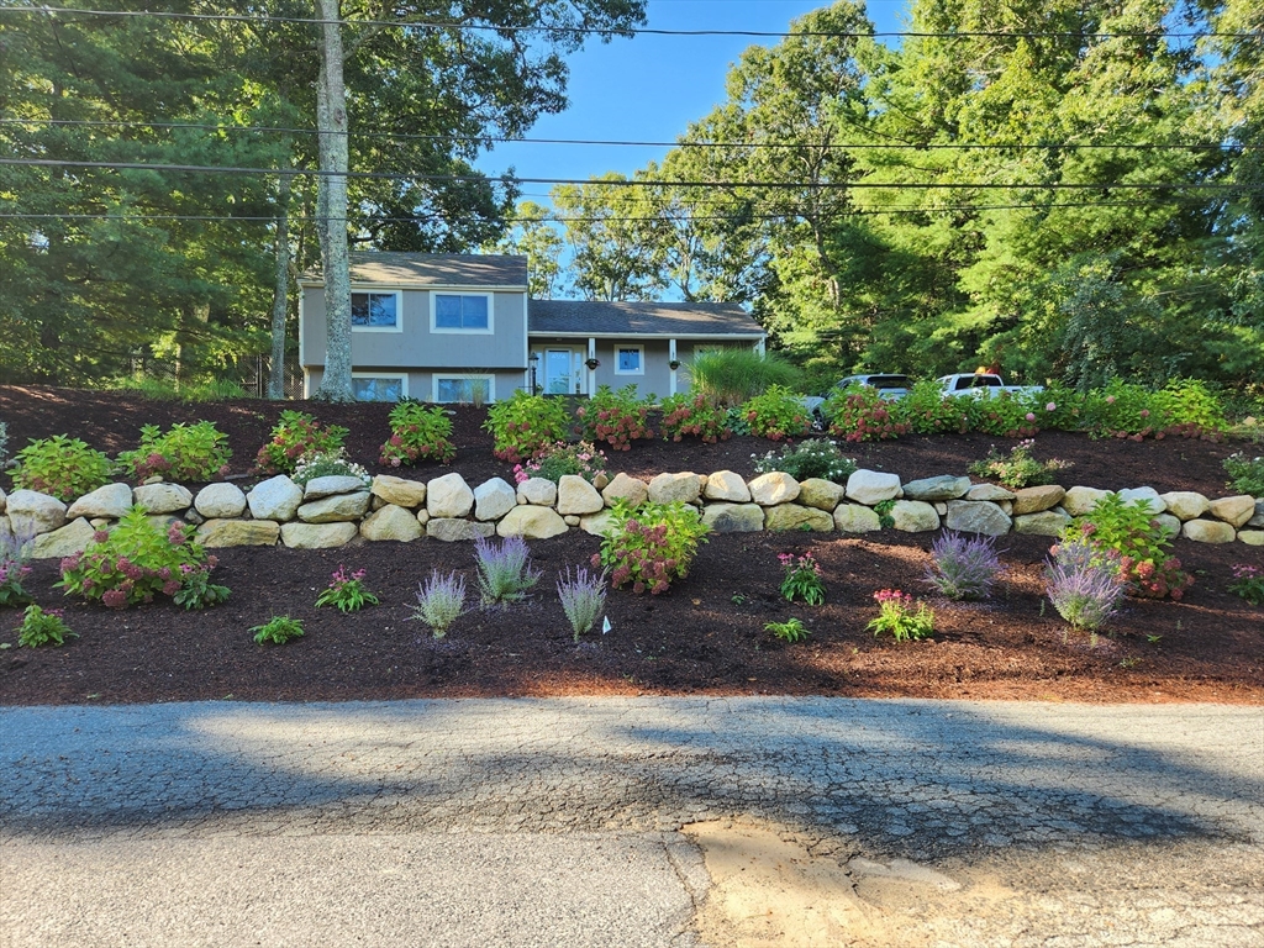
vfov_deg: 58.9
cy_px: 474
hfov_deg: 73.9
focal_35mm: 23
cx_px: 632
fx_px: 840
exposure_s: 1/247
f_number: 1.8
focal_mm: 5.4
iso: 20
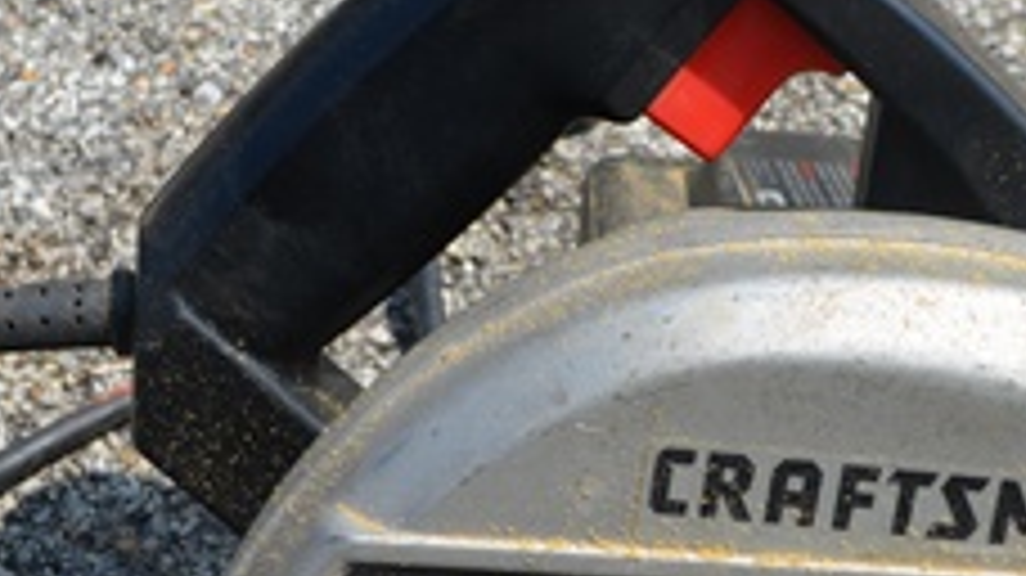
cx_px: 896
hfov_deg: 18.2
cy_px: 585
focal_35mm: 116
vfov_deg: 10.3
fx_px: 3154
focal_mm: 28
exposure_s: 1/250
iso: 140
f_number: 8
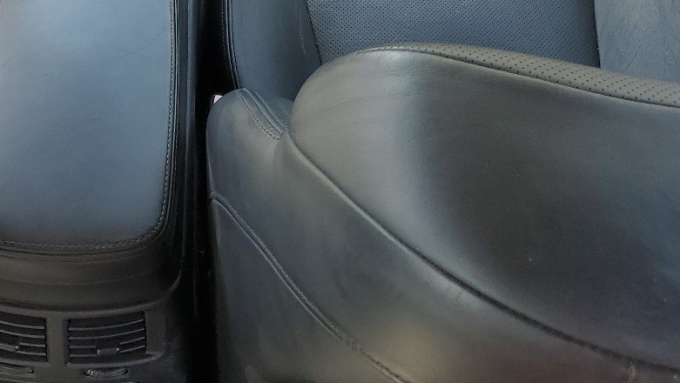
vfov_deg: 19.2
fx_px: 1046
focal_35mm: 58
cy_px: -112
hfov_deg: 34.9
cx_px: 133
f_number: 1.5
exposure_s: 1/189
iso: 50
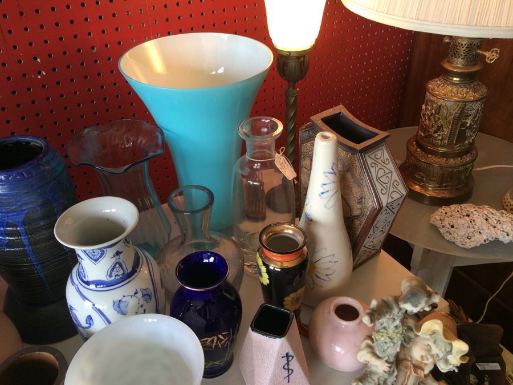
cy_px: 192
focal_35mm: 30
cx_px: 256
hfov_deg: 60.0
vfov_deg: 46.8
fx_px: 445
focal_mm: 4.12
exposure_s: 1/120
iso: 64
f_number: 2.2
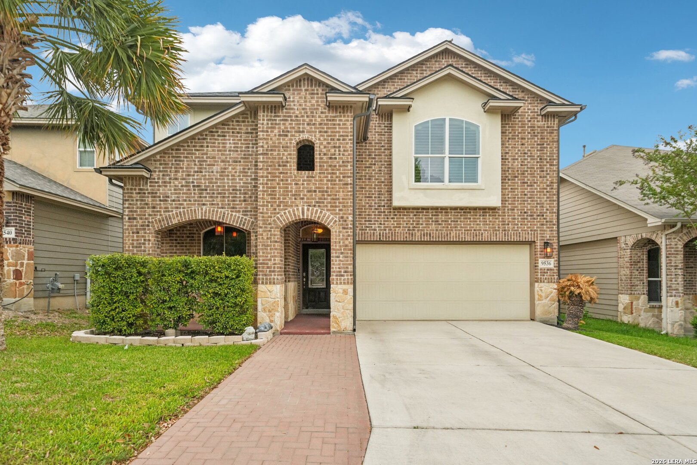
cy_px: 232
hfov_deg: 84.0
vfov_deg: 61.9
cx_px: 348
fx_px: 387
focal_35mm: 20
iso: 800
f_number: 7.1
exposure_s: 1/250
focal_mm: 20
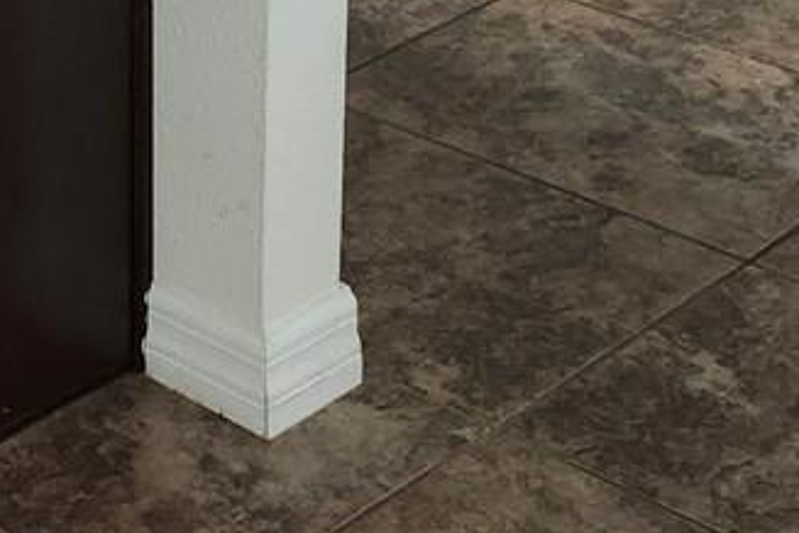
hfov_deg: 14.5
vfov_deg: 9.8
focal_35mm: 117
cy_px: -905
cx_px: -804
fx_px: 2597
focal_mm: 5.54
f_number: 1.8
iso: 400
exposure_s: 1/120
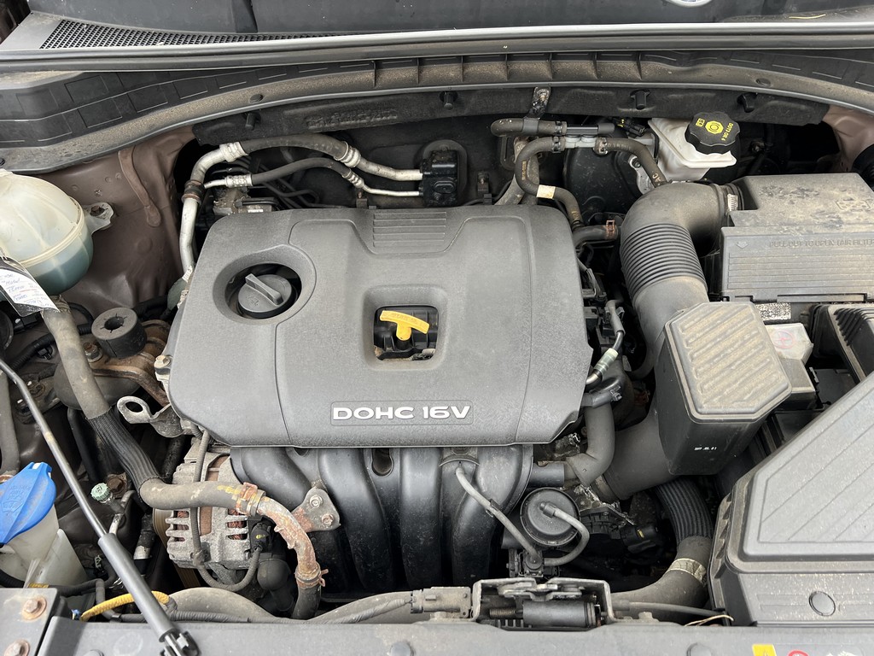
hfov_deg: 67.3
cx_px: 437
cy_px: 328
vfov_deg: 53.1
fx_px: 656
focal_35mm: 26
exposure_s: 1/104
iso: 125
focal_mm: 5.7
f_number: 1.5
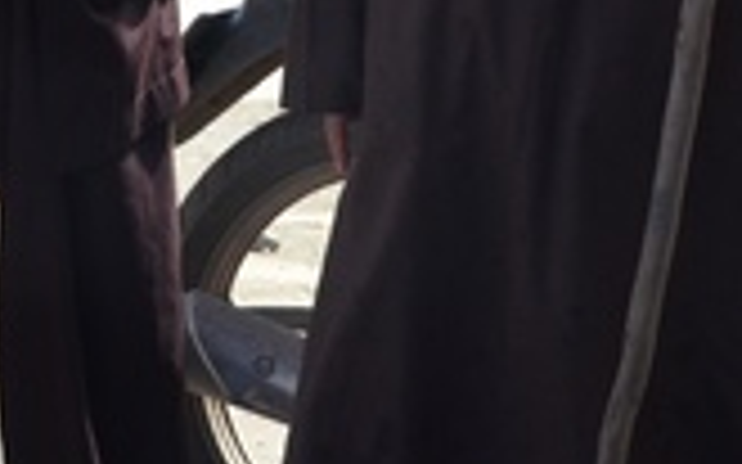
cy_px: -92
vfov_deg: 6.2
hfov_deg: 9.8
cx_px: -63
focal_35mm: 211
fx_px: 4266
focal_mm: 35
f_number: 11
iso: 1000
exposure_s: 1/500
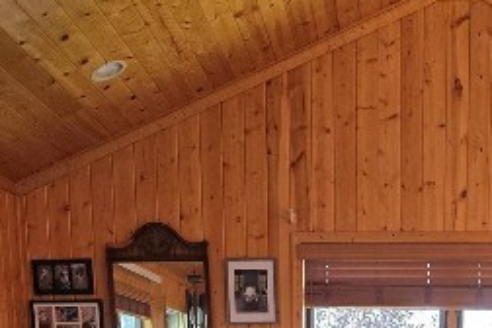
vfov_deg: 15.7
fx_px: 998
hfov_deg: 27.4
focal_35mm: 73
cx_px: 357
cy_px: 605
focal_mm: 6.3
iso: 250
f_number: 1.7
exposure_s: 1/120
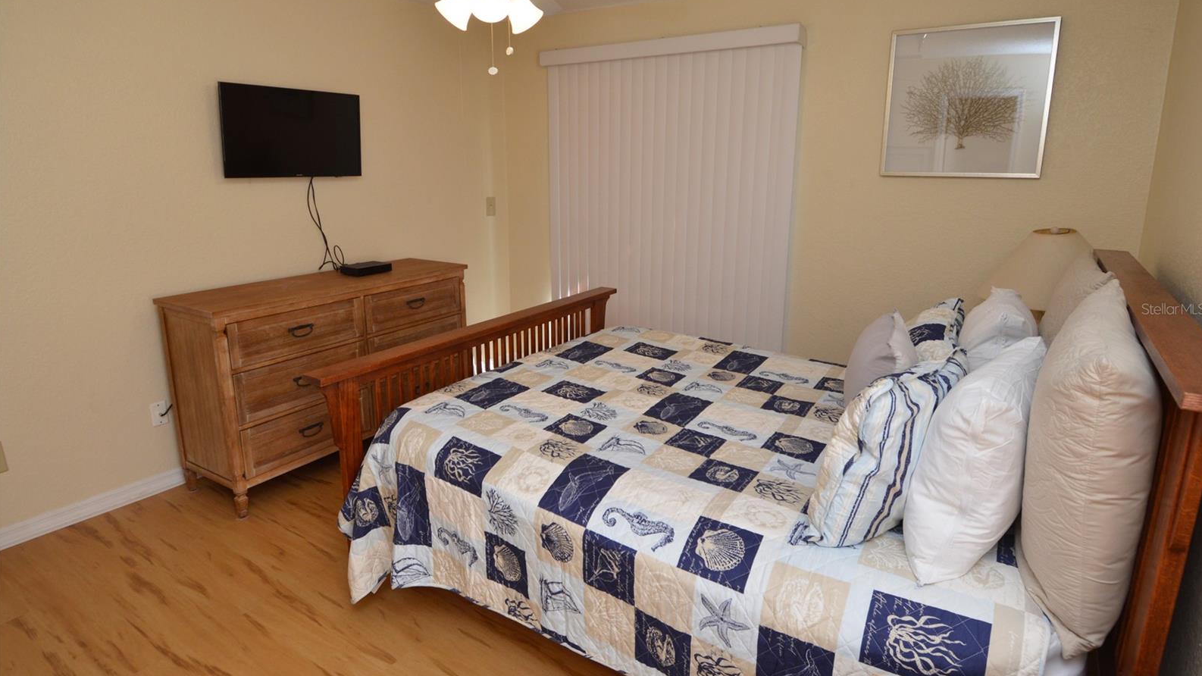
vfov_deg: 58.3
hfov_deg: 89.6
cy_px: 309
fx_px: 606
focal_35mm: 19
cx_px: 603
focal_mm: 12
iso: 400
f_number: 4.5
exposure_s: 1/80
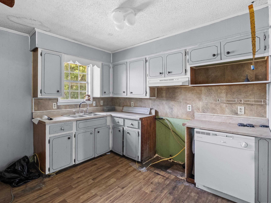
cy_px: 99
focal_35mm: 17
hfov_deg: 90.3
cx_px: 114
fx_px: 133
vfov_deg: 74.7
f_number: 8
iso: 1600
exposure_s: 1/5
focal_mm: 10
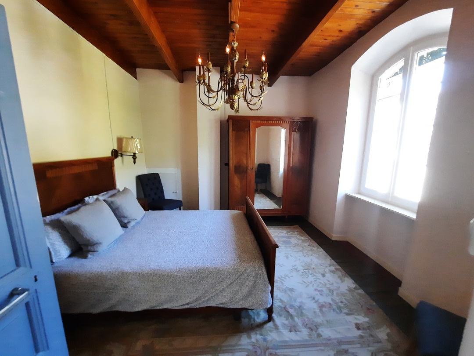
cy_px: 178
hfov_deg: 106.2
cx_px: 237
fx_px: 178
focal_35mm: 13
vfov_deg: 89.9
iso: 250
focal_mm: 1.74
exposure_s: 1/25
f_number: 2.2
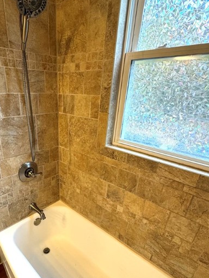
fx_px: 169
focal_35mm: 21
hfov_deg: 62.3
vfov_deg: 78.0
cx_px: 74
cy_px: 168
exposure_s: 1/60
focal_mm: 2.22
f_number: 2.2
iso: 250
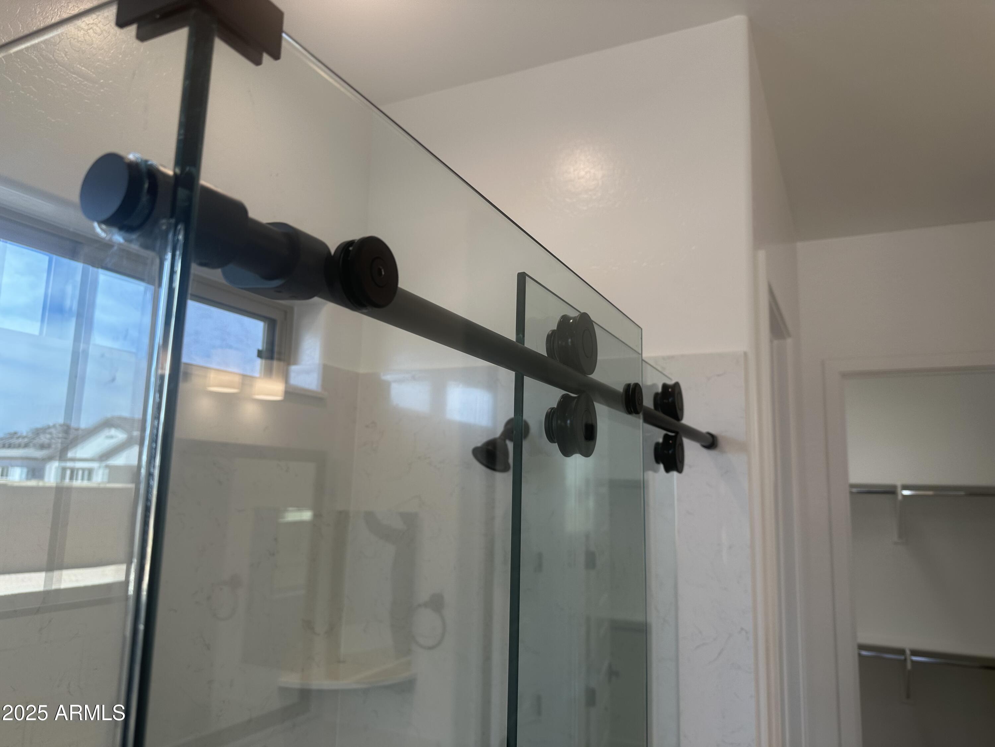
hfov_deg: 71.6
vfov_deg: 56.8
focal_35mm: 24
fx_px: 690
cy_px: 374
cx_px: 498
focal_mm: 6.86
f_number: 1.78
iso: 64
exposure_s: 1/202
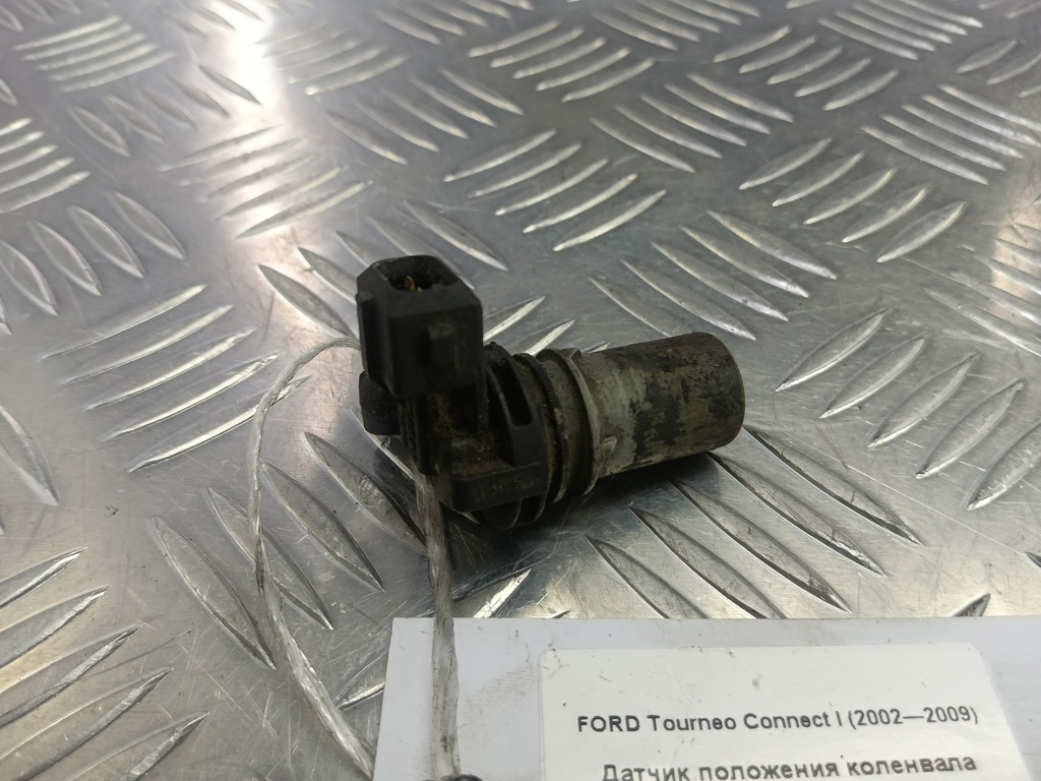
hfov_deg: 73.9
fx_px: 692
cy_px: 390
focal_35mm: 23
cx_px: 520
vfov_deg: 58.9
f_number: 1.6
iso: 121
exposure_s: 1/50
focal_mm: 4.11
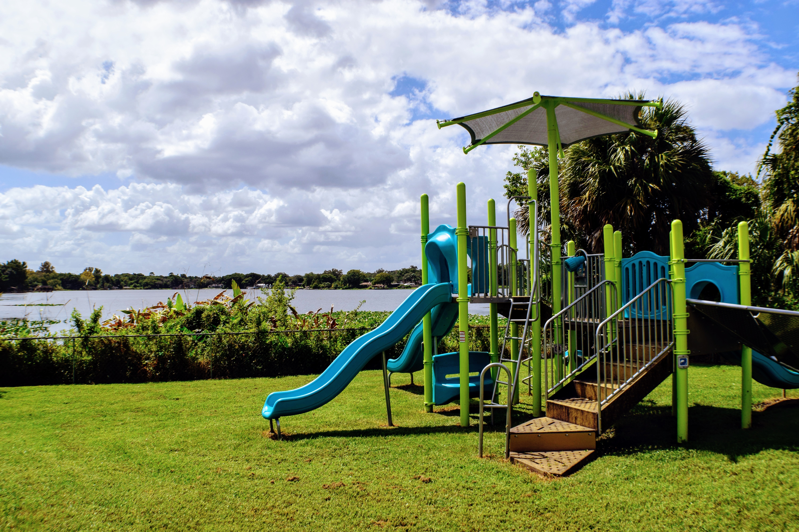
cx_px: 400
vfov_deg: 36.9
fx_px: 799
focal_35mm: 36
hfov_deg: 53.1
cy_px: 266
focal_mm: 24
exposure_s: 1/500
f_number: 11
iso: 200
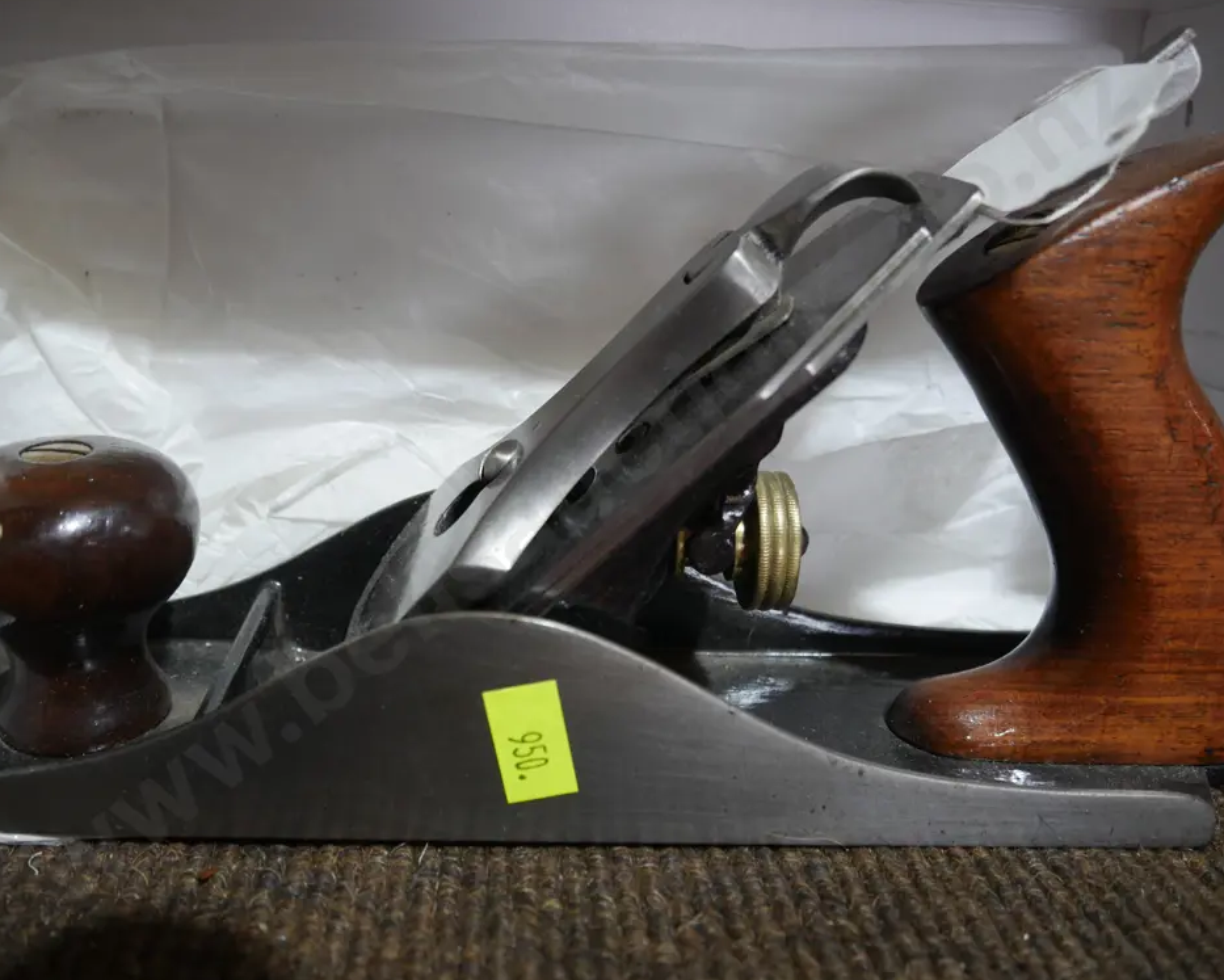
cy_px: 485
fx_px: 1087
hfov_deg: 58.7
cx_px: 585
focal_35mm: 30
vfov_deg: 48.5
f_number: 3.5
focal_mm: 14
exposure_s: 1/60
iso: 400
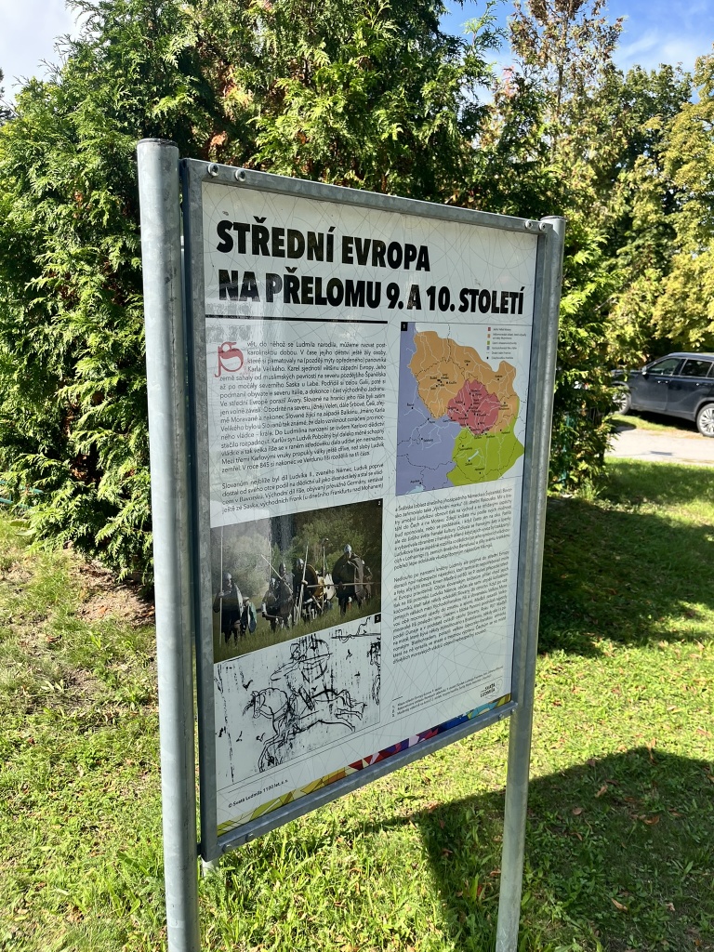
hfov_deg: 53.1
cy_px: 476
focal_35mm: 26
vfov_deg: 67.3
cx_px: 357
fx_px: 715
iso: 50
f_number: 1.6
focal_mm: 5.1
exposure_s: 1/1106
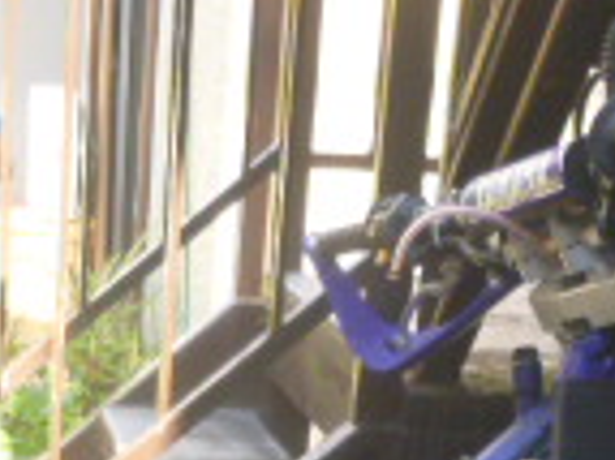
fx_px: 1988
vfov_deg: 12.0
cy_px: 856
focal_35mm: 112
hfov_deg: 17.4
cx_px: 99
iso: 200
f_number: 3.9
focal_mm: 4.5
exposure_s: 1/60
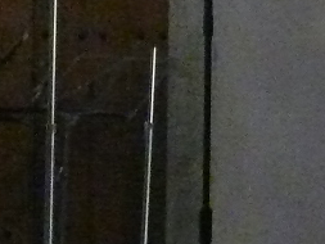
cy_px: -114
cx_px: -204
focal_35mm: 316
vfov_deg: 4.7
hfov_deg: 6.2
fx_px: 2968
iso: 800
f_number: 3.2
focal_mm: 9.2
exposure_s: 1/20
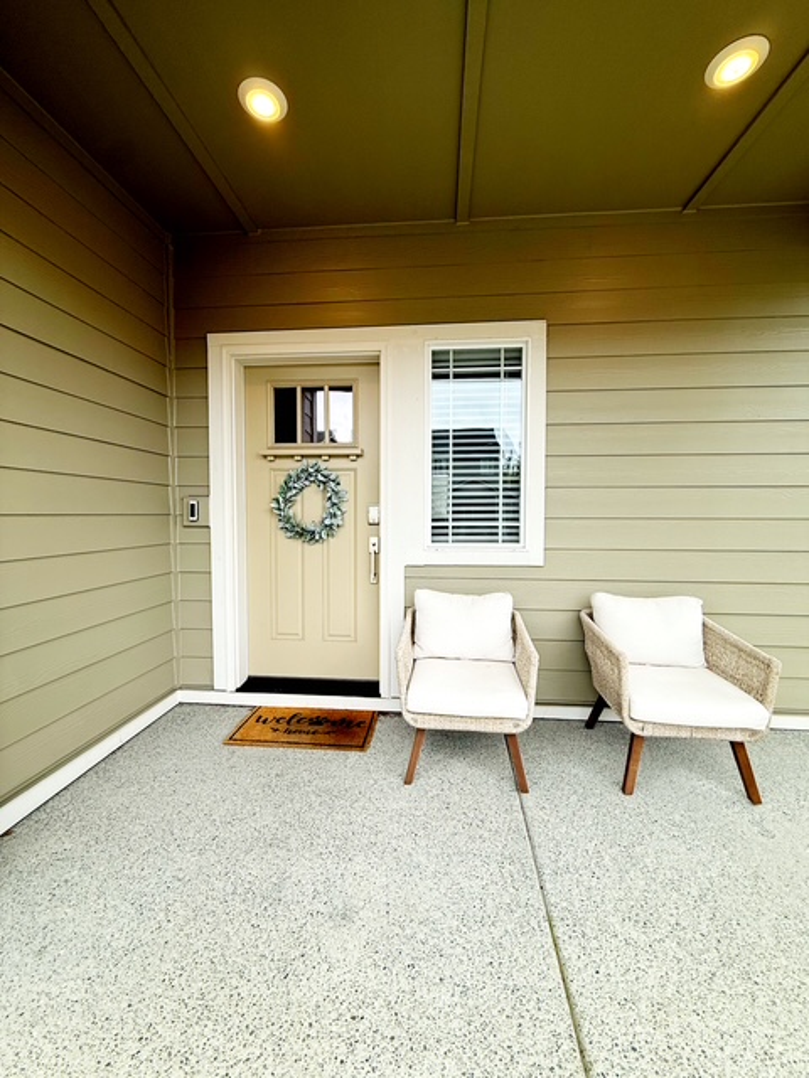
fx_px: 436
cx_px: 404
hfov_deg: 85.7
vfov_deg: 102.1
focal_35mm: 14
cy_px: 539
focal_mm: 2.22
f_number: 2.2
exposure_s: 1/232
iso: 50
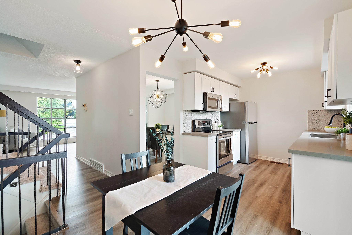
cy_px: 118
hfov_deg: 96.7
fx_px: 156
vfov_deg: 73.7
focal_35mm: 16
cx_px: 176
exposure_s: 1/10
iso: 1600
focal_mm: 16
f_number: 8
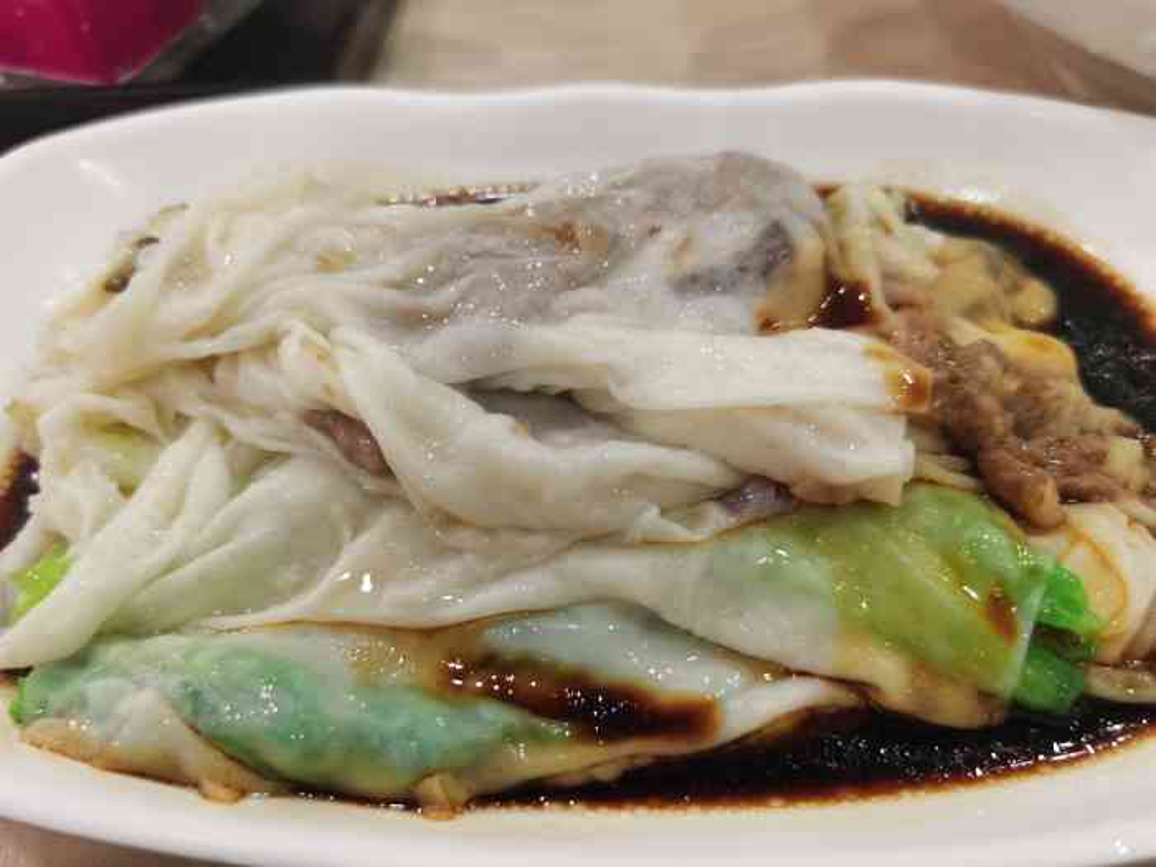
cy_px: 434
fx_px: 902
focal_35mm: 27
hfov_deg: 65.3
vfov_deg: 51.4
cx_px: 578
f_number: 1.6
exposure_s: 1/50
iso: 160
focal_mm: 5.56
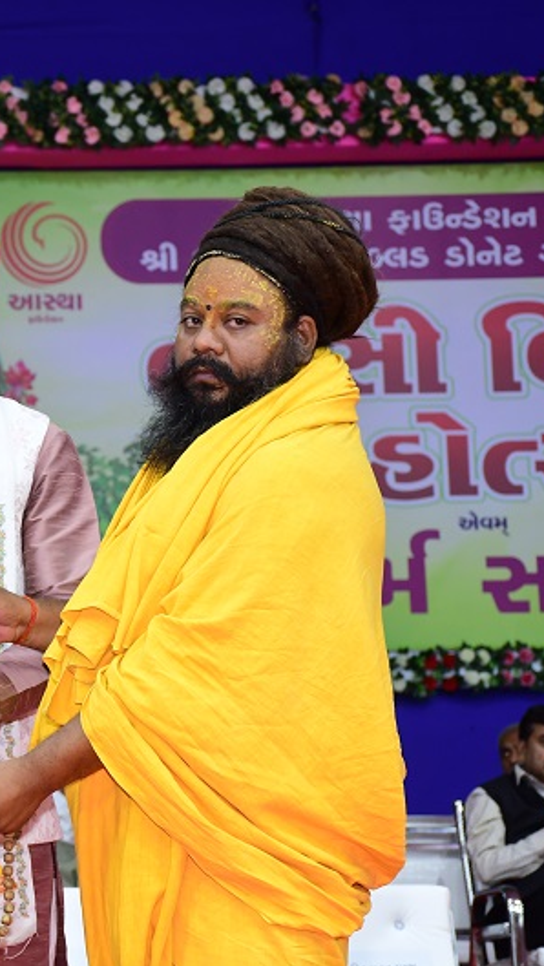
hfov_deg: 10.5
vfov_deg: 18.8
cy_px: 483
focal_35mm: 114
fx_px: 2920
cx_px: -108
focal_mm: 48
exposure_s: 1/125
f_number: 5.6
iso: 800
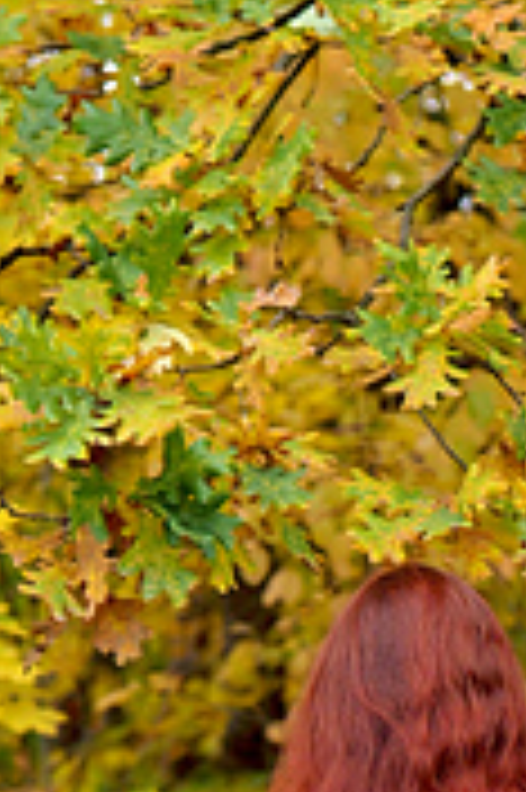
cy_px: 1318
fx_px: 3996
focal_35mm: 182
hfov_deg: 7.5
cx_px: 398
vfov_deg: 10.7
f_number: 2.8
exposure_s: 1/400
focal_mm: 50
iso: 1000
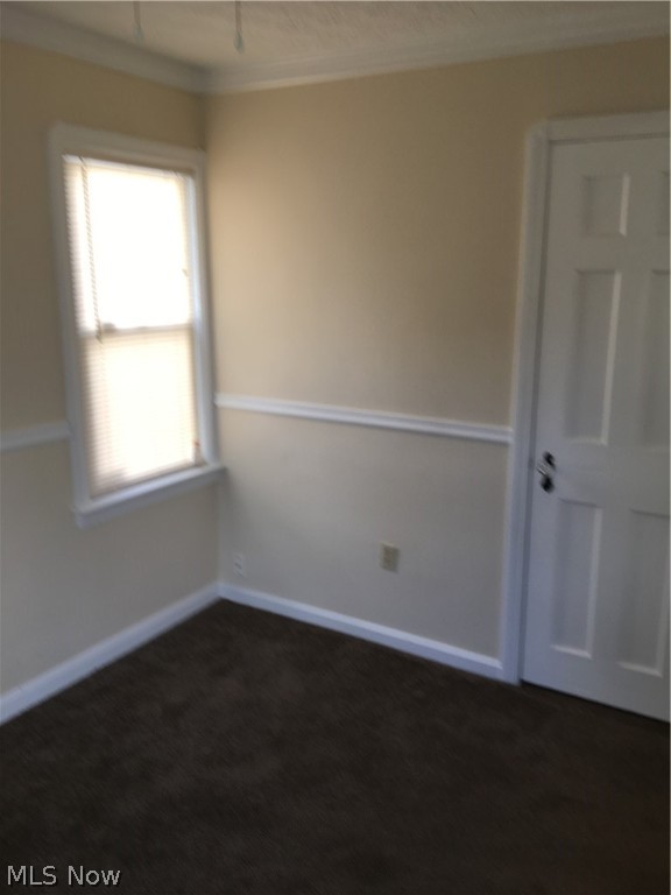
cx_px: 336
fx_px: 750
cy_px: 448
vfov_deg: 61.7
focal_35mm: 29
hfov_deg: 48.2
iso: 25
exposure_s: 1/60
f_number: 2.2
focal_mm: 4.15
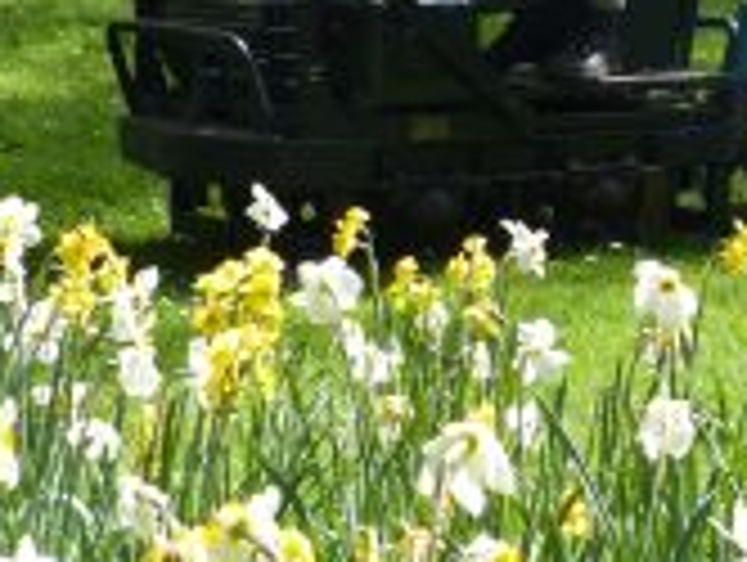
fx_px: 2809
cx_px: 706
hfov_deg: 14.9
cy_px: 90
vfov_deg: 11.4
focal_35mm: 130
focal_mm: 9.8
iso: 100
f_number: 4
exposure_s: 1/320
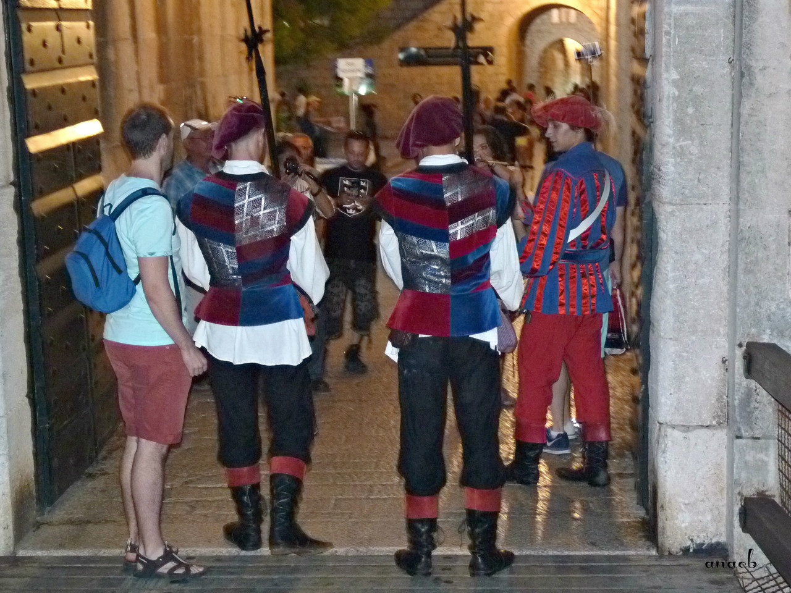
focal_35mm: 57
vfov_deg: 25.7
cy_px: 296
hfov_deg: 33.8
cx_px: 396
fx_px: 1302
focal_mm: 10.1
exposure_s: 1/10
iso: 400
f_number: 3.2
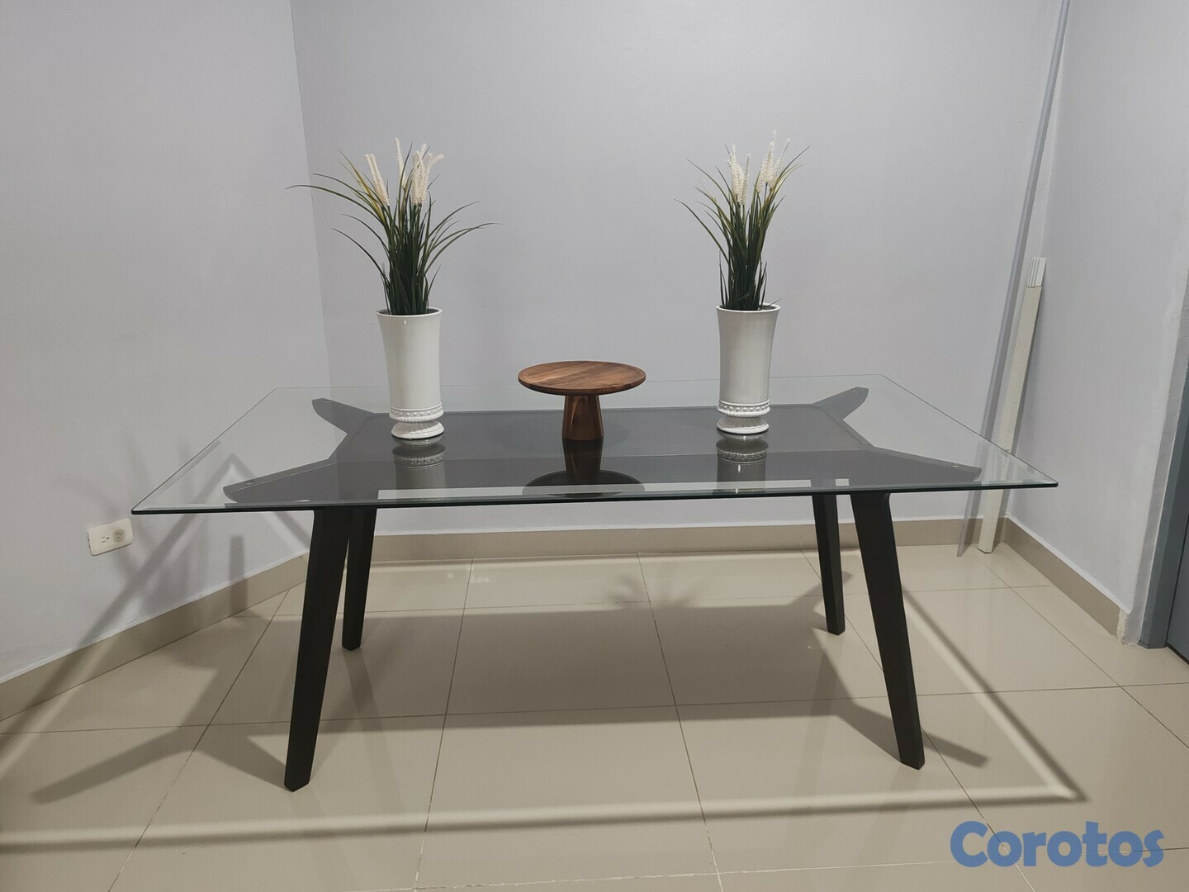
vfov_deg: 51.4
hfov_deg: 65.3
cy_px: 446
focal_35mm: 27
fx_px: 927
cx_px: 594
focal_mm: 6.12
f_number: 1.9
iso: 1600
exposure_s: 1/50
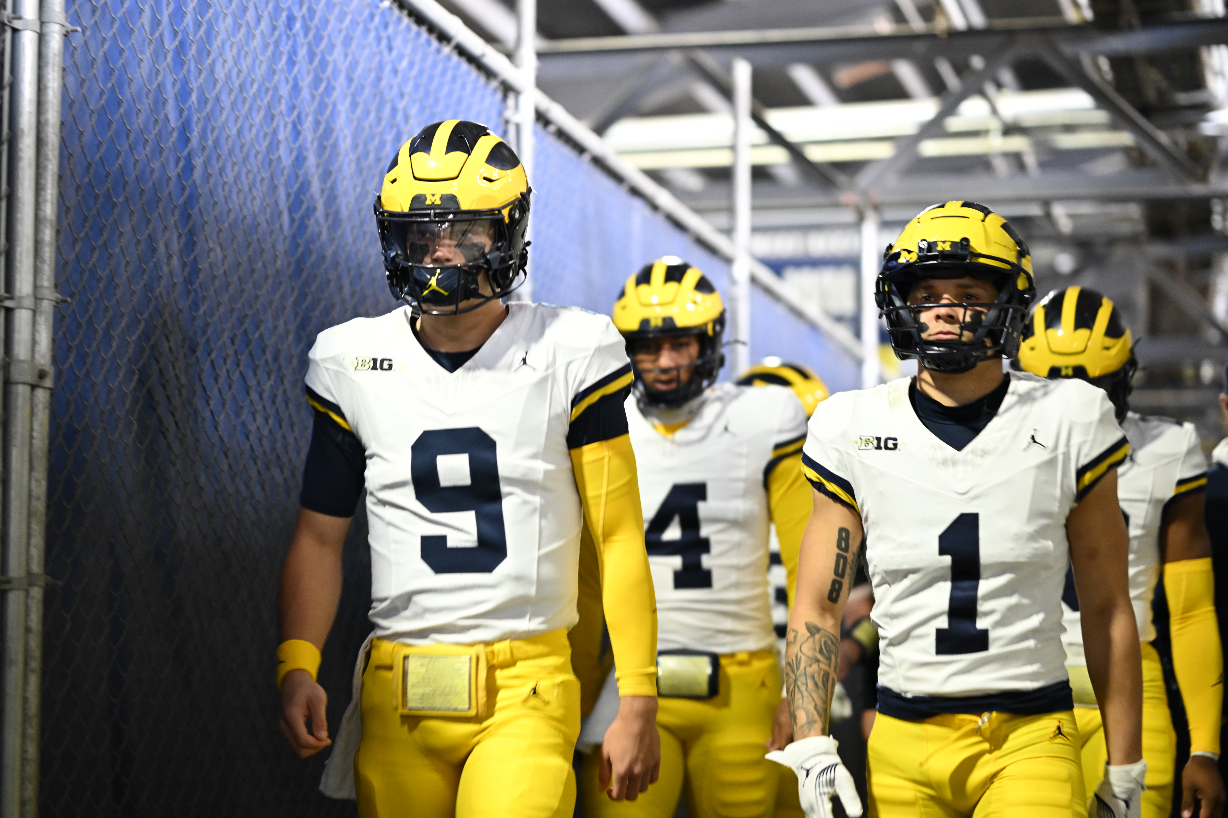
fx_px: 2899
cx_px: 614
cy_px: 409
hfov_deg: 23.9
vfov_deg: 16.1
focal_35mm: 85
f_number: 1.8
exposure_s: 1/60
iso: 2000
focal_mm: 85
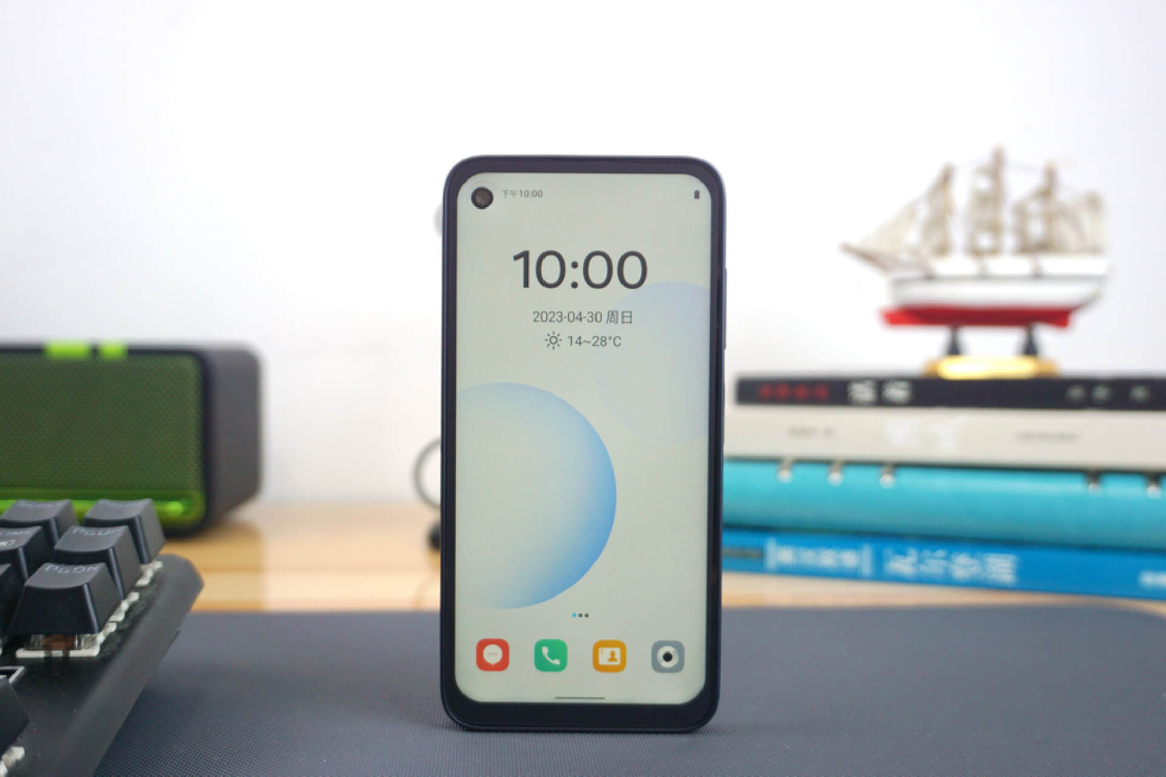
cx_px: 583
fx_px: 1117
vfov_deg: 38.4
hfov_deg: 55.1
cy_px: 388
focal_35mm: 34
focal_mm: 23
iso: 250
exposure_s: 1/60
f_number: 4.5
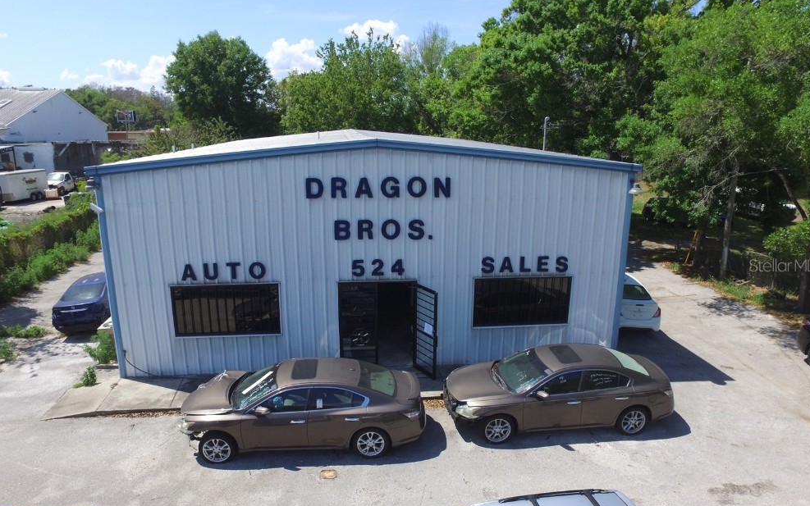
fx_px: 486
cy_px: 265
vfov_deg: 55.0
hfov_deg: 79.6
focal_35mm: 22
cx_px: 406
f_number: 2.8
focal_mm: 3.61
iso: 100
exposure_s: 1/1042
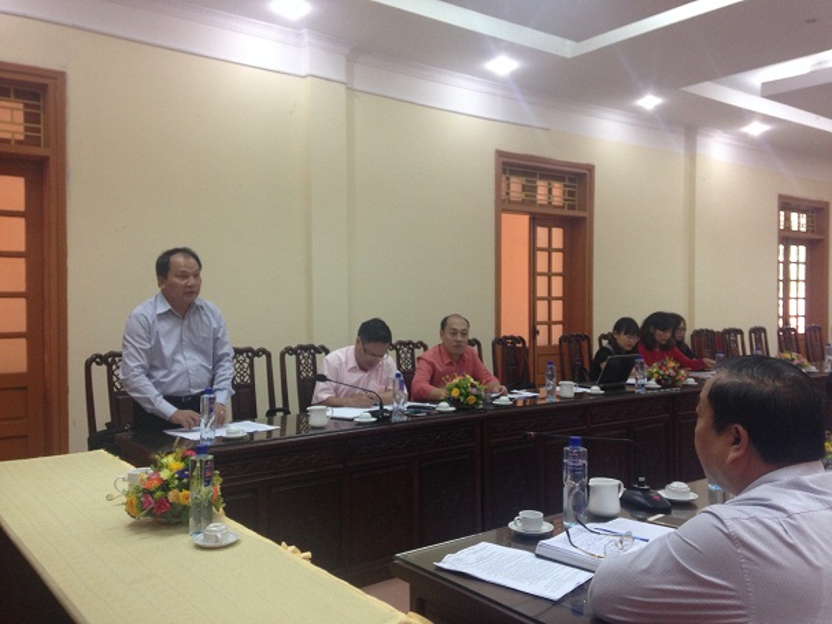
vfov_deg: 42.9
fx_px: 793
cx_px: 416
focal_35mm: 33
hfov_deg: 55.4
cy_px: 312
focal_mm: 4.12
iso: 100
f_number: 2.4
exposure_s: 1/20
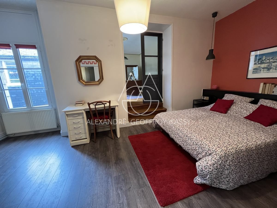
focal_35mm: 13
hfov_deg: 106.2
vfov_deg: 89.9
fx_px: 104
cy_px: 104
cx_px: 138
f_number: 1.8
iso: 640
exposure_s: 1/50
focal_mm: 1.57
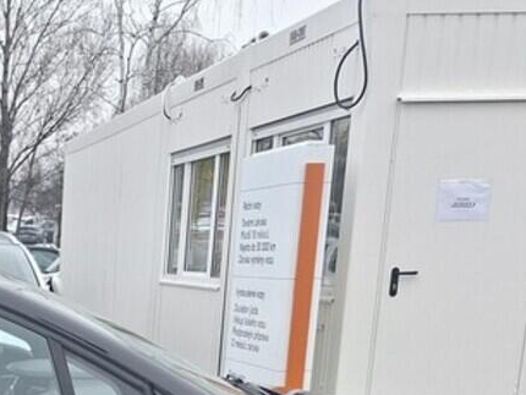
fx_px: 1171
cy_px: 589
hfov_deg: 22.6
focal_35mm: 77
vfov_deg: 17.3
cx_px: -161
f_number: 1.8
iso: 50
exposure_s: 1/104
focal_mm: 5.54
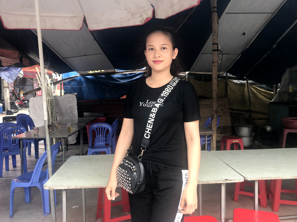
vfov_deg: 49.7
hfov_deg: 63.4
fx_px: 240
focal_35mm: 28
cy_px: 111
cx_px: 148
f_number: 1.8
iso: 20
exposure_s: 1/145
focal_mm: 3.99
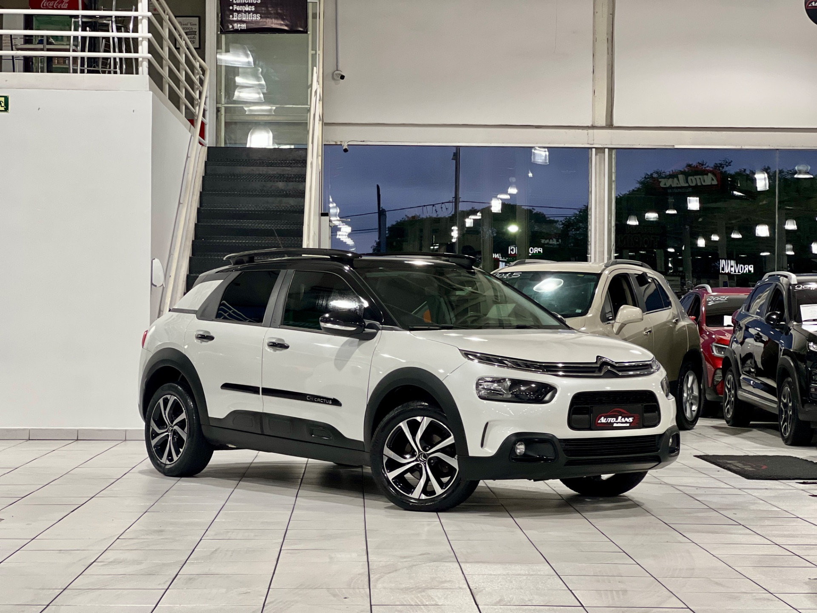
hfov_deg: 25.3
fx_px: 1817
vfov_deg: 19.1
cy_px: 306
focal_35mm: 77
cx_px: 408
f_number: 2.8
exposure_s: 1/40
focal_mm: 9
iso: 320
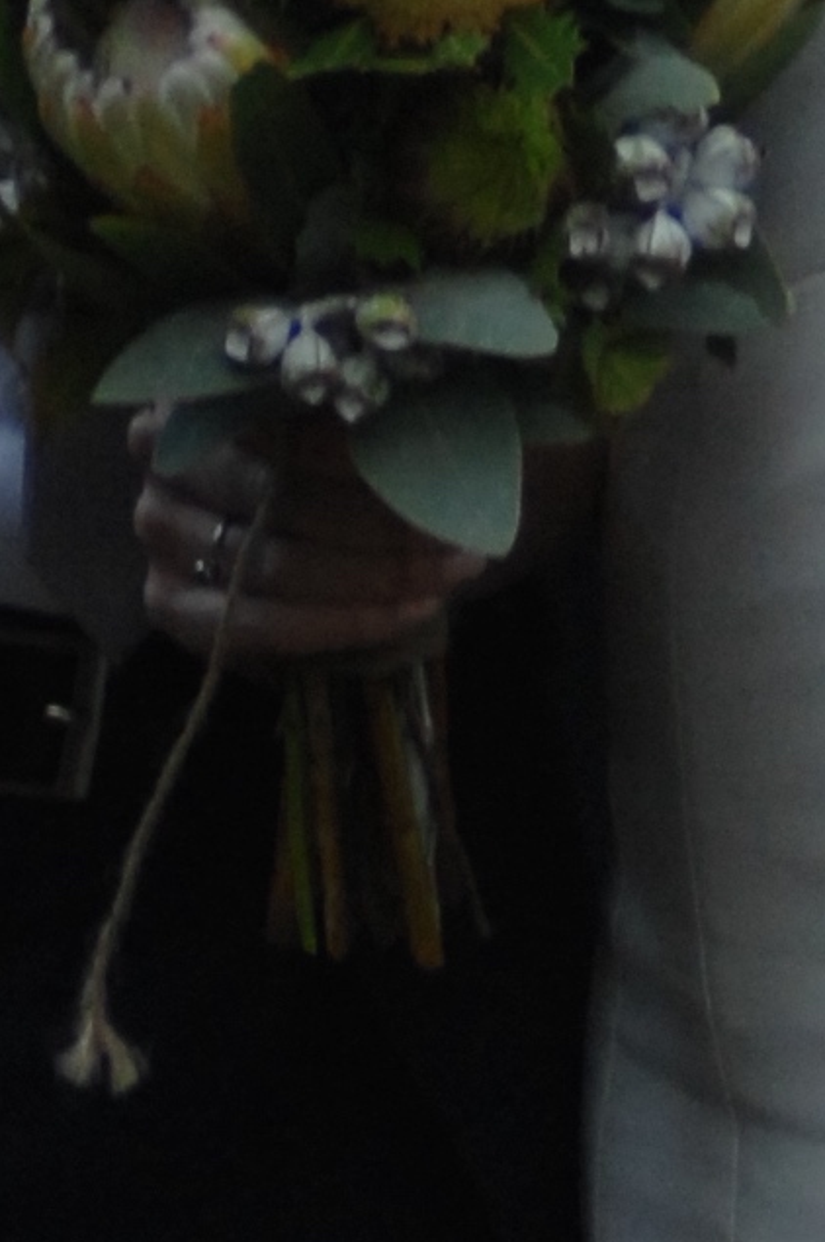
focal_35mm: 932
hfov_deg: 1.5
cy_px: 1310
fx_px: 32105
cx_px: 1494
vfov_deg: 2.2
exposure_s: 1/100
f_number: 2.8
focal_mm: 92
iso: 400
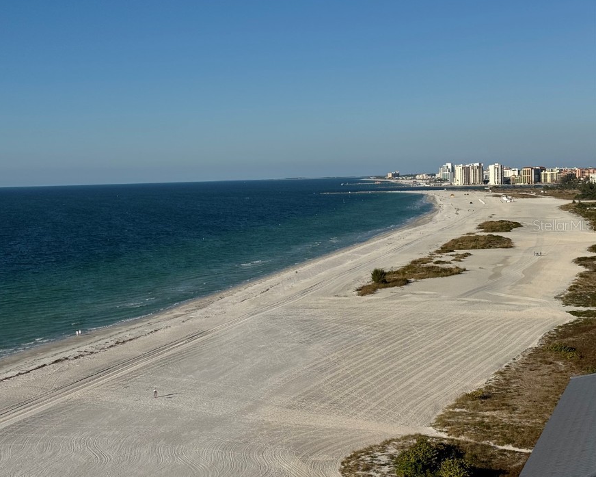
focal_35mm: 55
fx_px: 970
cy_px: 225
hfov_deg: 34.1
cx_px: 247
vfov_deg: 27.6
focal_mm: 6.76
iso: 64
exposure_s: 1/9009
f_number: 1.78
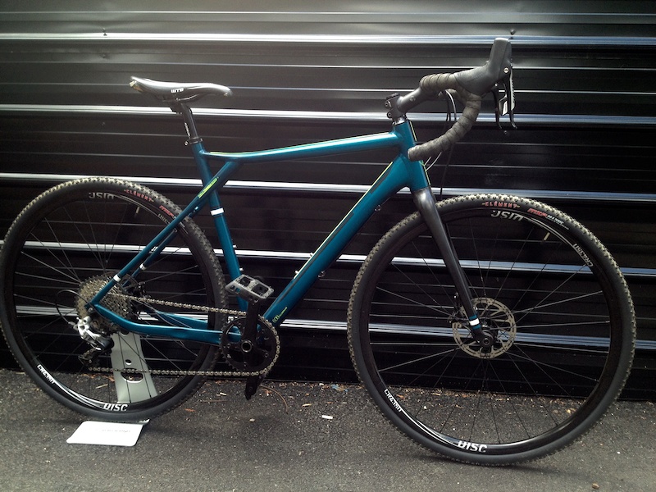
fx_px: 663
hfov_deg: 52.6
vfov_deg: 40.7
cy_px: 246
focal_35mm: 35
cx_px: 328
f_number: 2.4
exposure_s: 1/120
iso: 64
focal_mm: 4.28
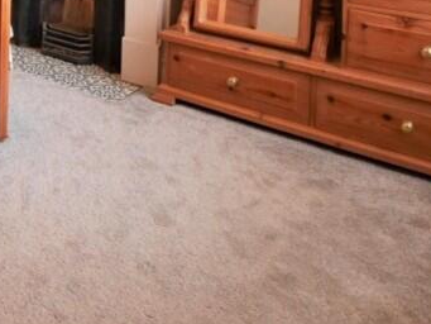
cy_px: -130
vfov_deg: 27.0
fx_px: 523
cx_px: 4
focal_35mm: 42
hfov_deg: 39.7
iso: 1000
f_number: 4
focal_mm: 7
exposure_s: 1/60
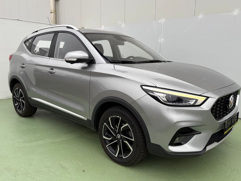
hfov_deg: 61.6
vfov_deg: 48.2
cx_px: 127
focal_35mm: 29
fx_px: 202
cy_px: 96
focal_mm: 5.96
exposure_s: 1/782
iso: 50
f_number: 1.6
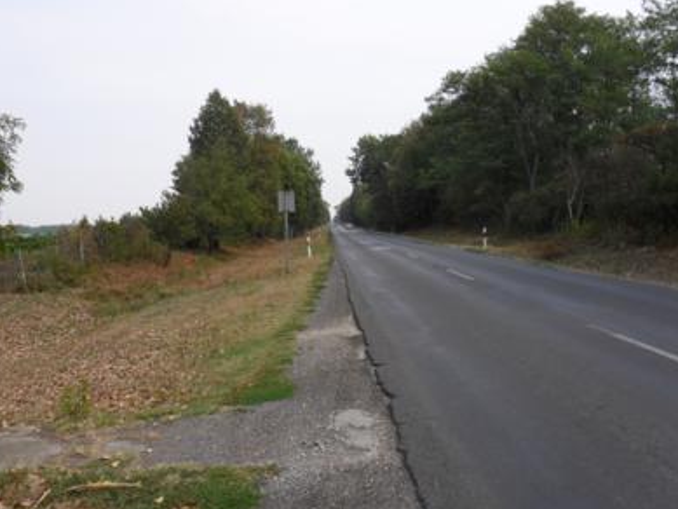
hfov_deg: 49.0
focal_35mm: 38
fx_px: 745
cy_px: 256
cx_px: 335
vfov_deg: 37.7
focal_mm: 6.6
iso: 100
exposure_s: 1/750
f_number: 4
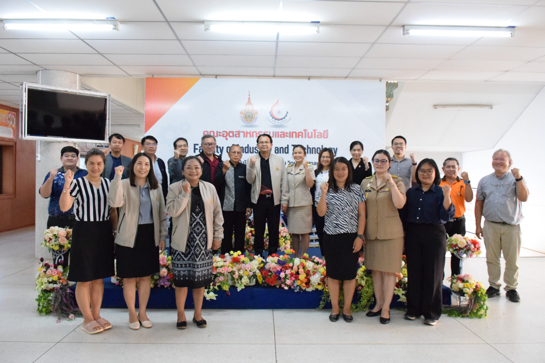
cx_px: 272
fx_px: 409
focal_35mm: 27
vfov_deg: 47.9
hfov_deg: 67.4
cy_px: 182
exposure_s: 1/90
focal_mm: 18
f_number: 5.6
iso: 8000
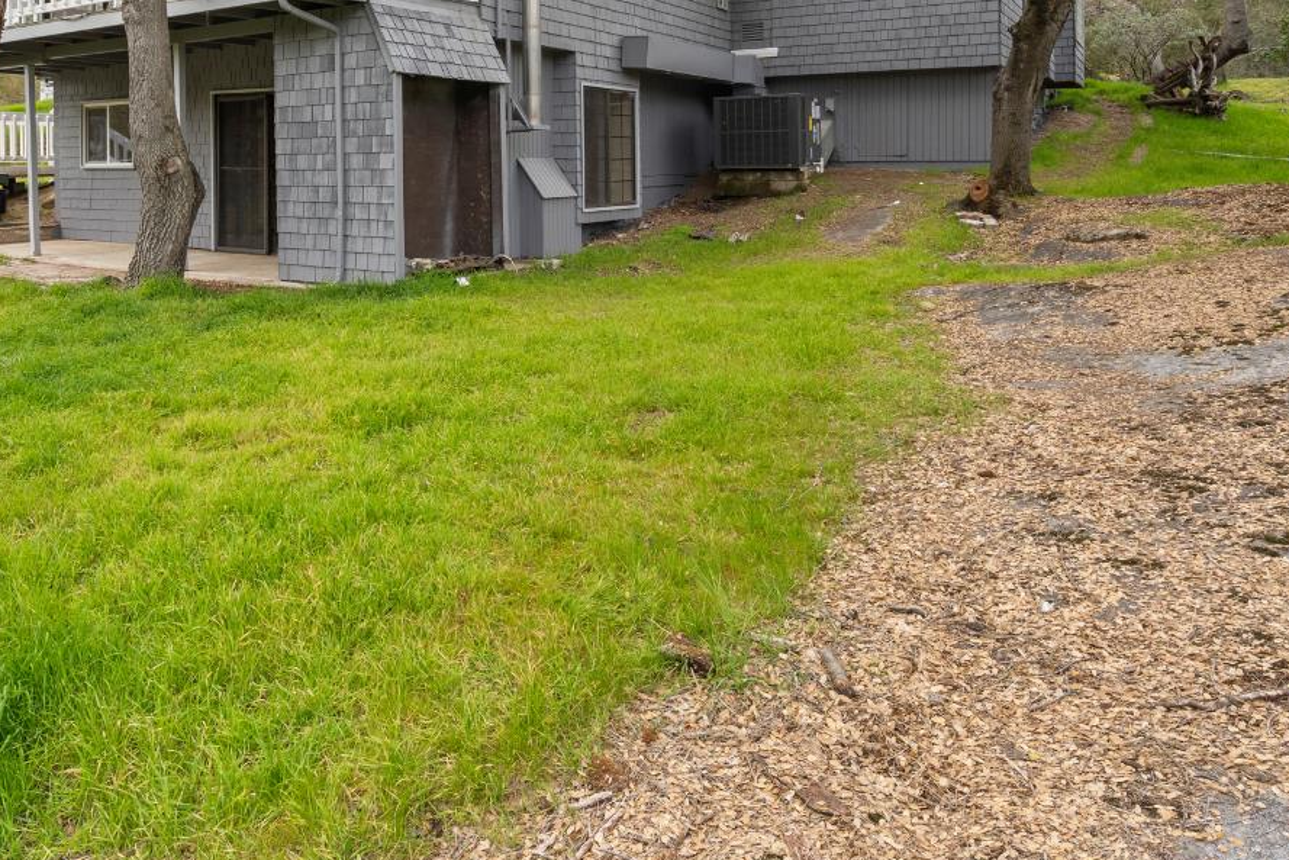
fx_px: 967
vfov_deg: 45.4
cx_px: 449
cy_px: 167
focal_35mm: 27
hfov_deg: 65.9
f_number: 10
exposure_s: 1/25
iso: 1000
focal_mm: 16
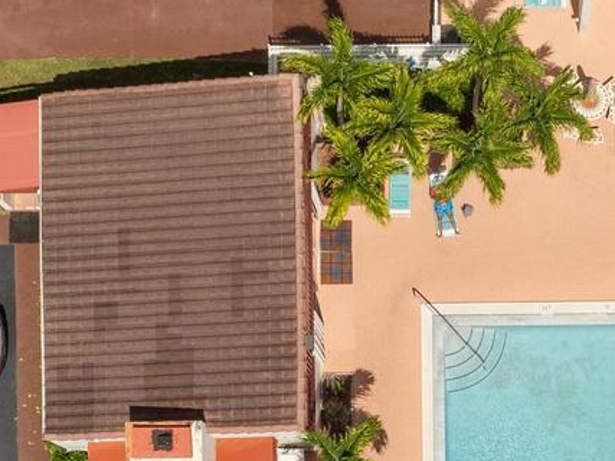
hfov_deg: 17.0
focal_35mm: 115
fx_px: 2043
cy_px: 612
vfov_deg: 12.4
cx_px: 514
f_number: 5.6
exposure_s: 1/120
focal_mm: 12.29
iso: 200
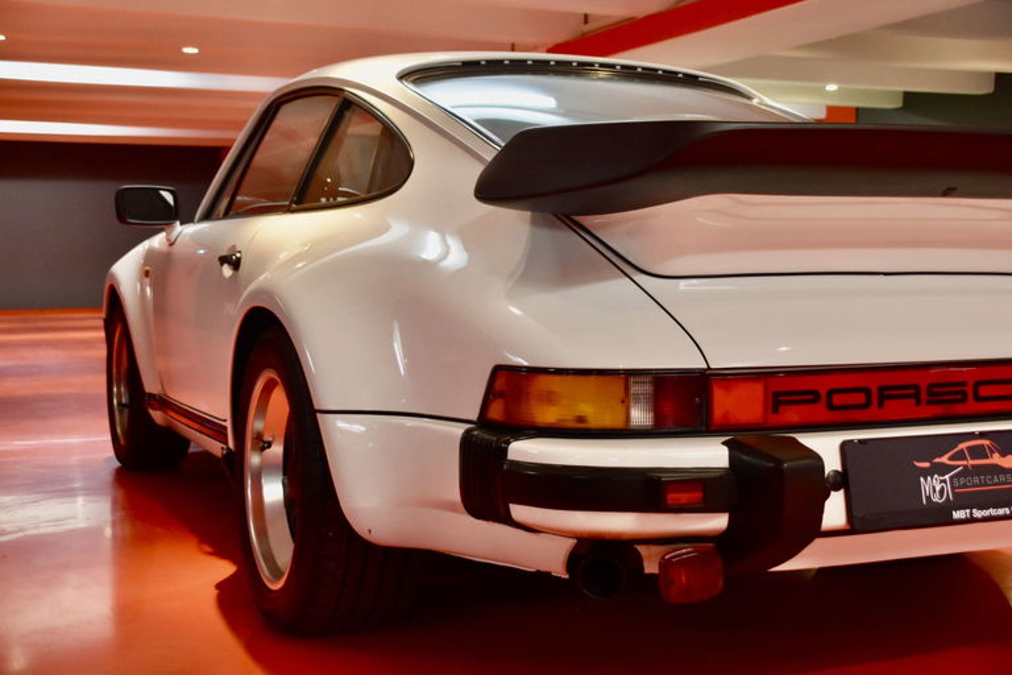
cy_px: 338
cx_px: 506
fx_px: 1349
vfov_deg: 28.1
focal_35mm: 48
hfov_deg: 41.1
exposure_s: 1/60
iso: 1000
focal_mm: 32
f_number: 4.2
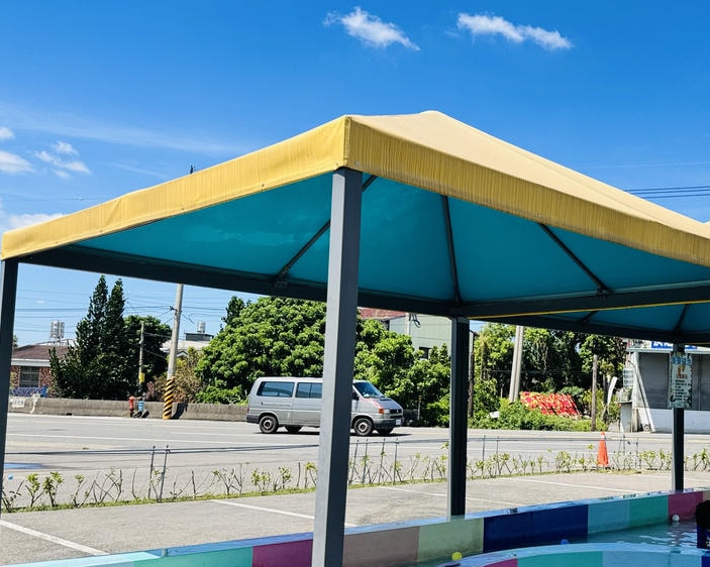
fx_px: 840
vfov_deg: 37.2
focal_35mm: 40
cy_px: 340
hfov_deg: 43.2
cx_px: 591
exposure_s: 1/2506
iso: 80
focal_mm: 6.76
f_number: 1.78
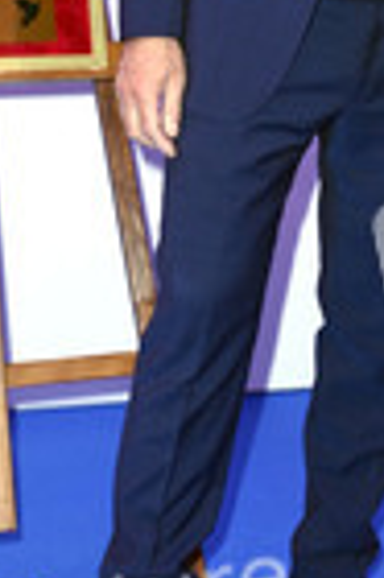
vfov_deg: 16.0
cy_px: 37
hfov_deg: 10.9
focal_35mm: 126
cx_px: 211
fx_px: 2021
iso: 640
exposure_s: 1/250
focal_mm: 44
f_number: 5.6
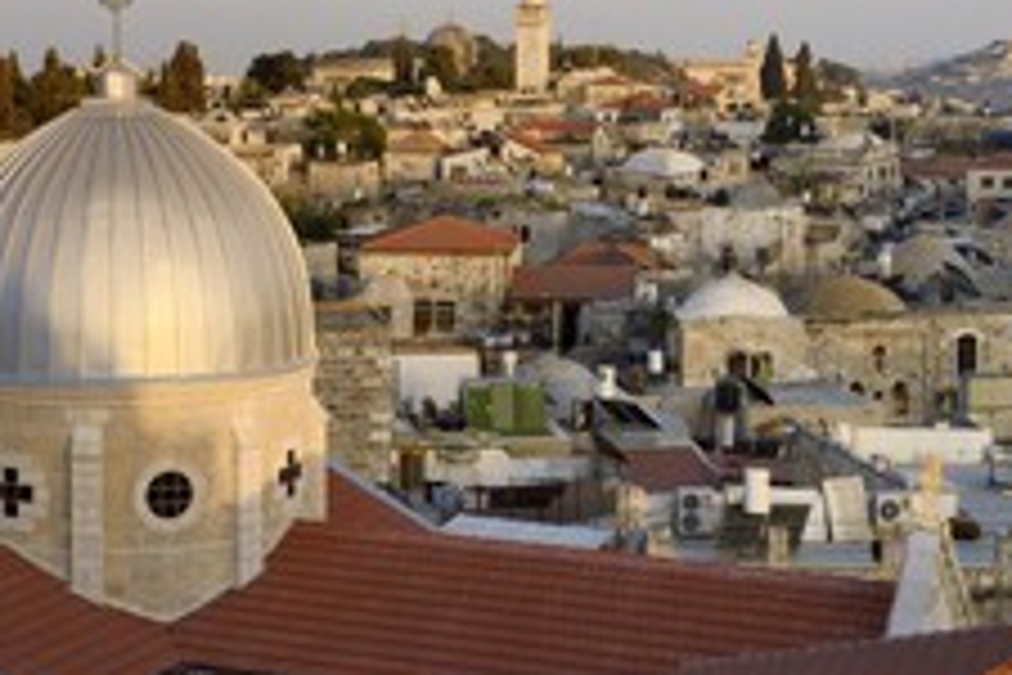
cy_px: 202
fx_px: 2361
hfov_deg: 24.0
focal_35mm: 84
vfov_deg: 16.2
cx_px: 297
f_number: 13
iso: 400
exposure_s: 1/200
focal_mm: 45
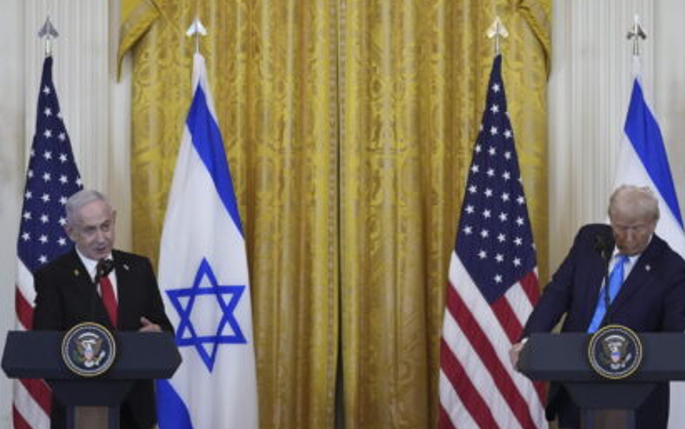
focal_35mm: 145
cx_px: 365
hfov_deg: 14.4
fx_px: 2707
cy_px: 229
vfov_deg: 9.0
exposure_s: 1/320
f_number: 3.5
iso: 5000
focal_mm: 130
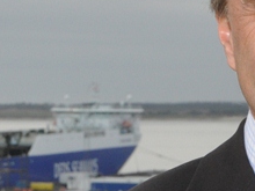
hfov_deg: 5.4
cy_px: 89
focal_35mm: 365
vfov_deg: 4.1
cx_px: 141
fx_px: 2689
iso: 800
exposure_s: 1/200
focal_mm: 52
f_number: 18
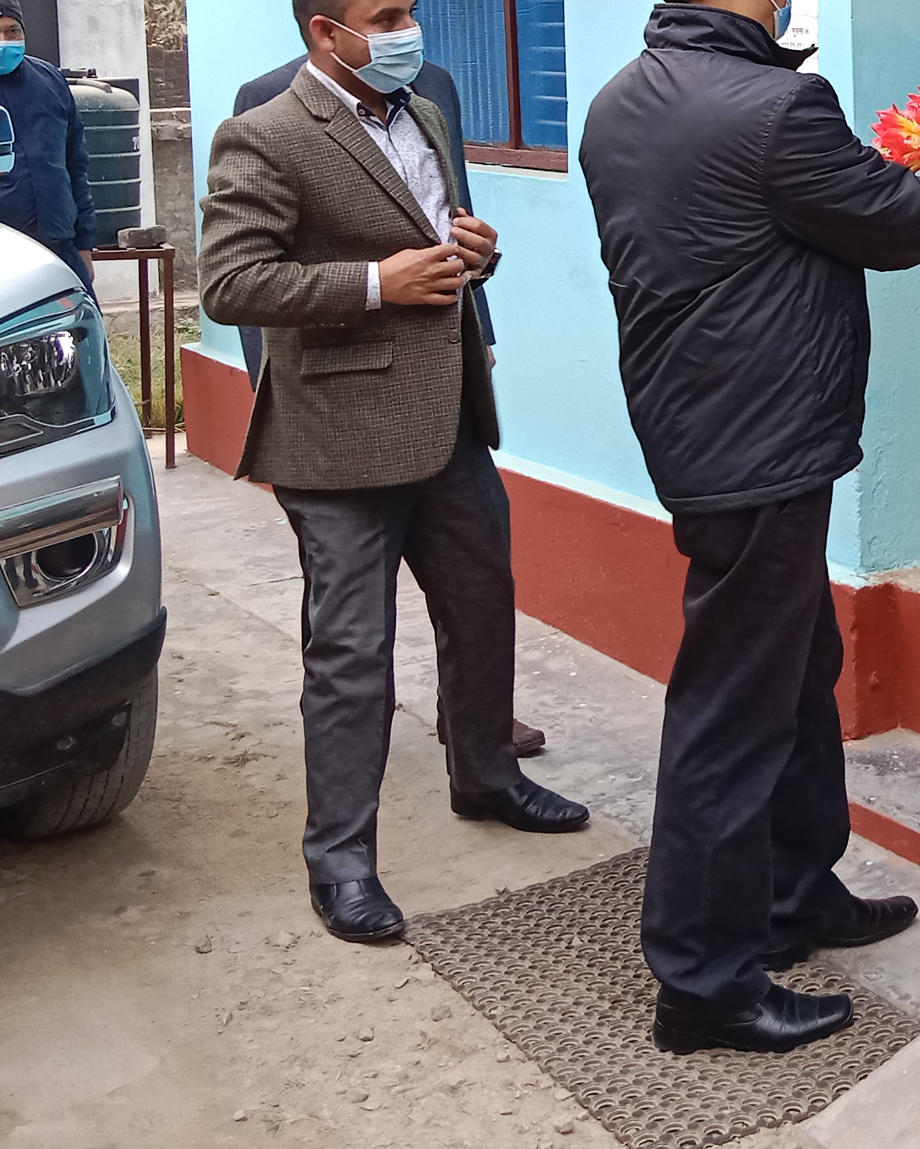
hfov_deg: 23.5
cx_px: 1000
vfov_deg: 30.3
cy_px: 241
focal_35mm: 61
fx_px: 2076
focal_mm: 3.65
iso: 138
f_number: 2.2
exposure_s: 1/100
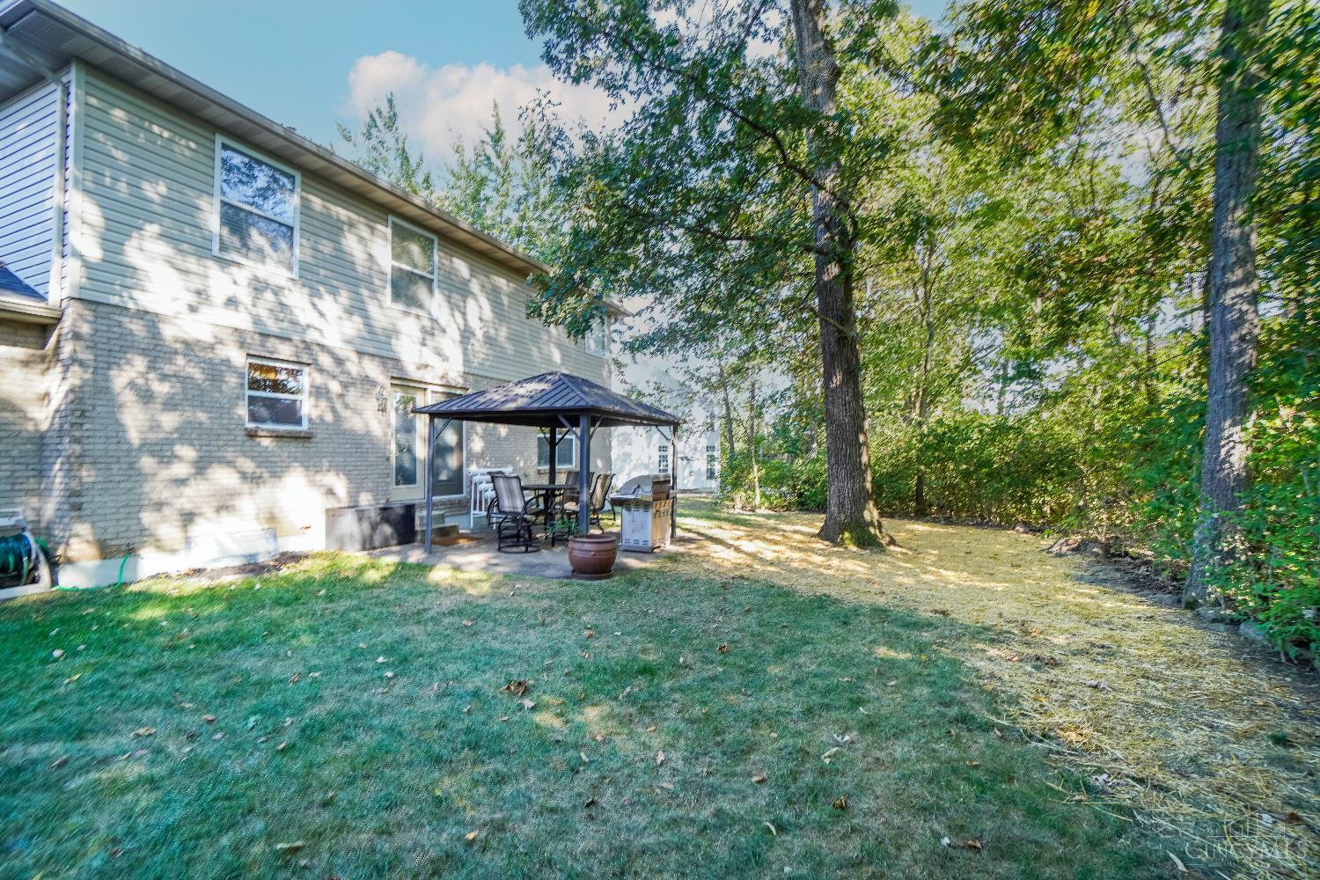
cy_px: 440
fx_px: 550
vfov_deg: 77.3
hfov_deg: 100.4
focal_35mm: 15
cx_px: 660
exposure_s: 1/40
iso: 100
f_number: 4.5
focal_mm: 10
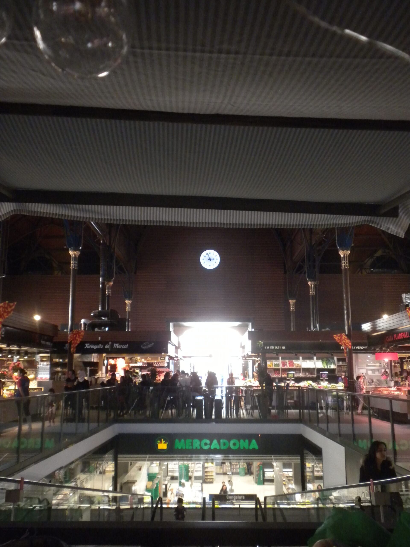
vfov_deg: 50.1
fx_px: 584
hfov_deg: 38.7
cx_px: 205
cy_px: 274
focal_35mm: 37
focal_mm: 6.6
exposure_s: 1/57.2
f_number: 3.5
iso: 400
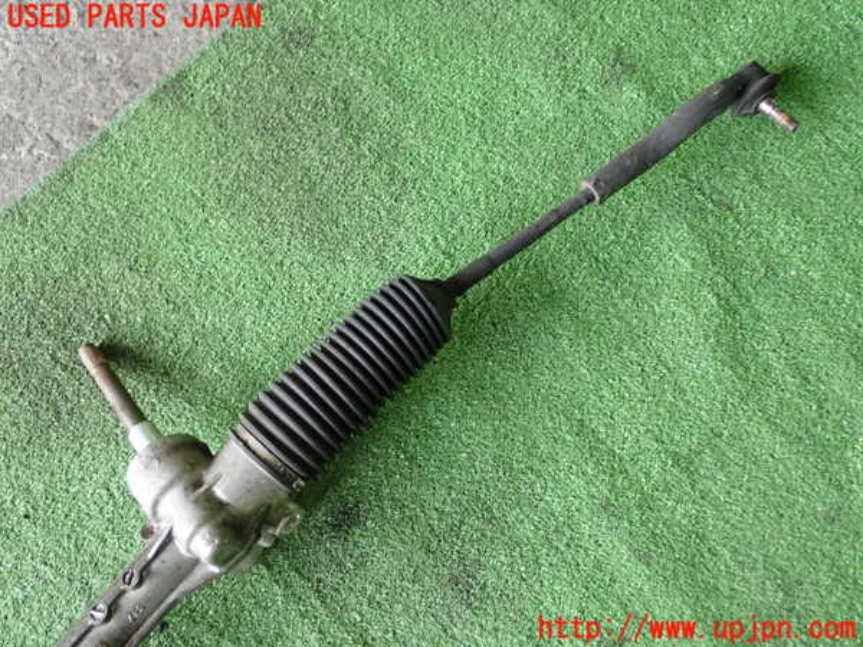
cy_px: 324
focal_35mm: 38
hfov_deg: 49.0
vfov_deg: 37.7
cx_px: 432
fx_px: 947
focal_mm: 6.83
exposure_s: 1/40
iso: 500
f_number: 2.7
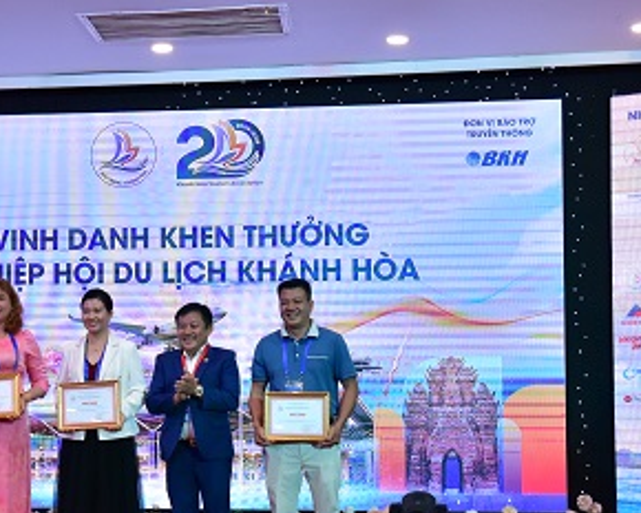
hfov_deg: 27.6
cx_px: 181
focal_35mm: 68
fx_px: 1290
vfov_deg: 22.4
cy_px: 329
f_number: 10
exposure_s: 1/250
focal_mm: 35
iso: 3200
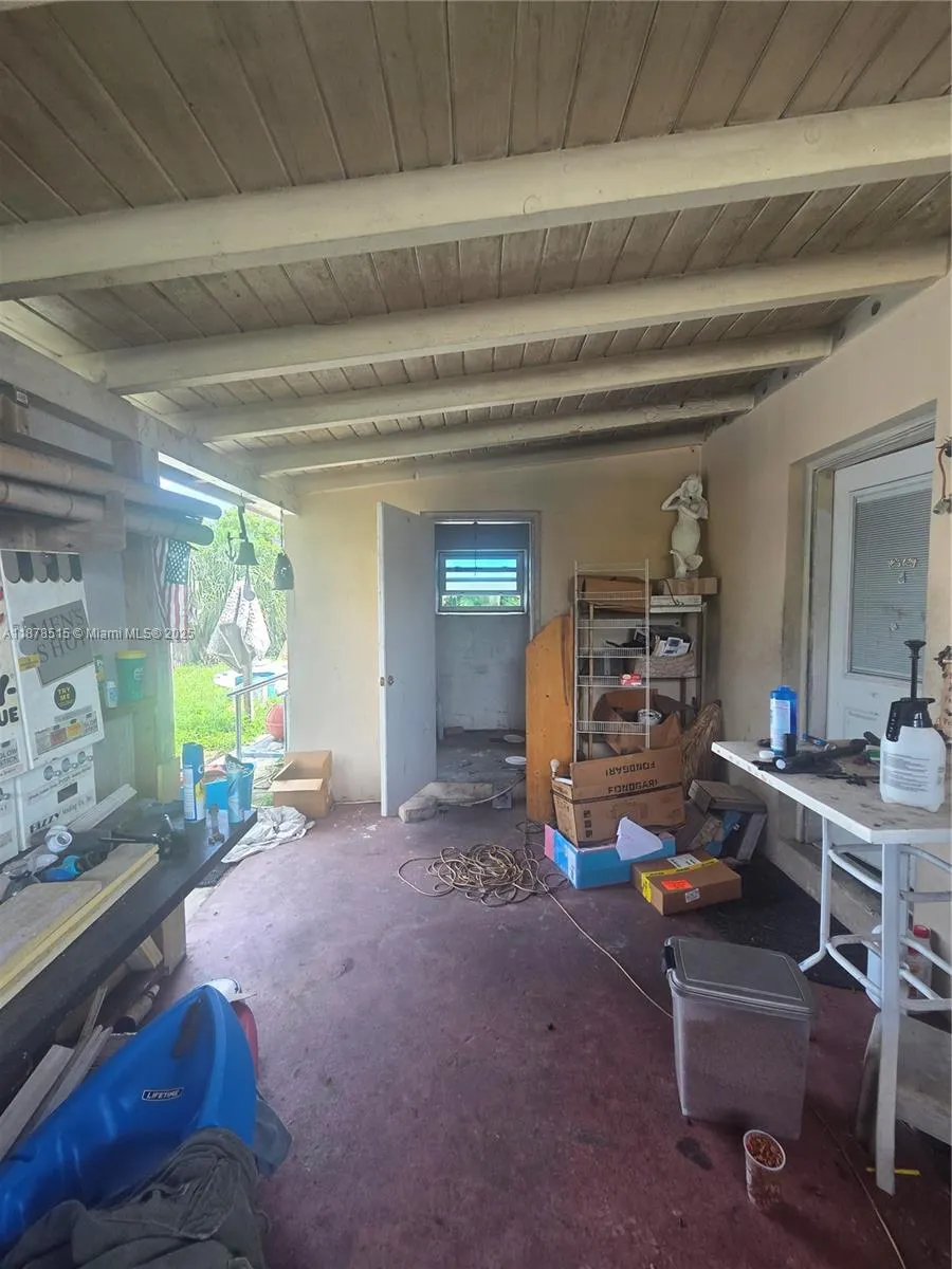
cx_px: 476
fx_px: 477
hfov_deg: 89.9
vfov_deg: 106.2
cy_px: 634
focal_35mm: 13
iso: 80
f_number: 2.2
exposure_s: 1/120
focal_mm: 2.2
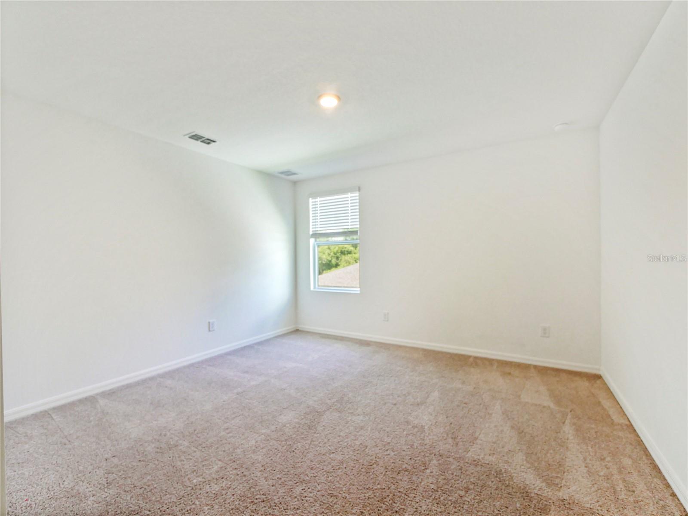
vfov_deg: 85.7
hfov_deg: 102.1
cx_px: 344
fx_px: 278
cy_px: 258
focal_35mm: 14
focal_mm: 7
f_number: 4
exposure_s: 1/60
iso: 800
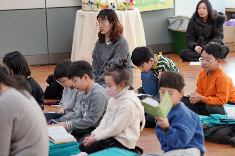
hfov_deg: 13.5
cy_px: 78
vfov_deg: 9.0
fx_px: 992
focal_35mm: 152
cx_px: 118
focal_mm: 152
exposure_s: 1/160
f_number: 4
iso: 1600
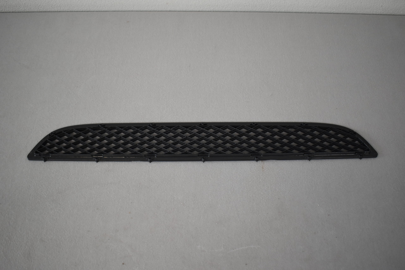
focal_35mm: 36
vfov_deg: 36.9
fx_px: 405
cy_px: 135
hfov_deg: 53.1
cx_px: 202
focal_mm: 24
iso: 800
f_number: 3.8
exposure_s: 1/160
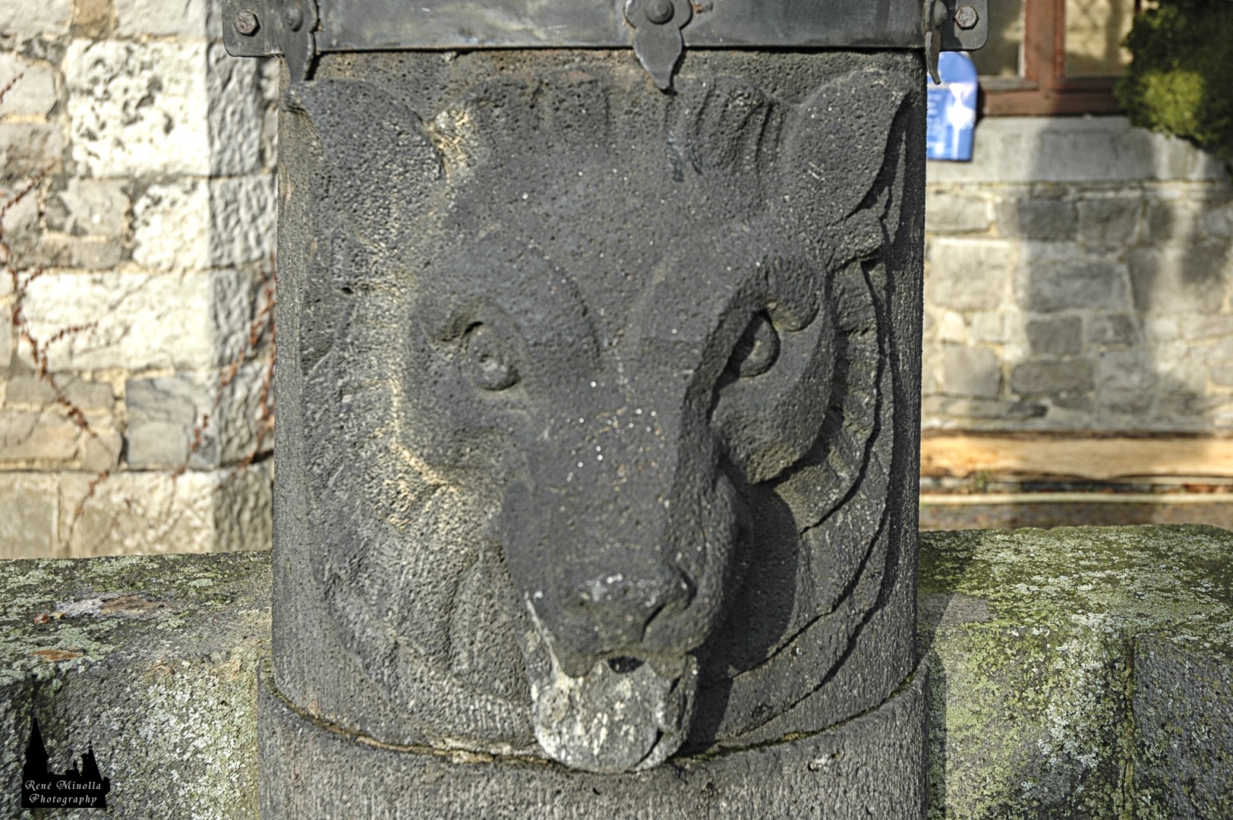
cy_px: 410
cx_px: 616
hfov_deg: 35.1
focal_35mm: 57
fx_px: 1951
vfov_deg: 23.7
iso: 200
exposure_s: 1/125
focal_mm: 38
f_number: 5.6
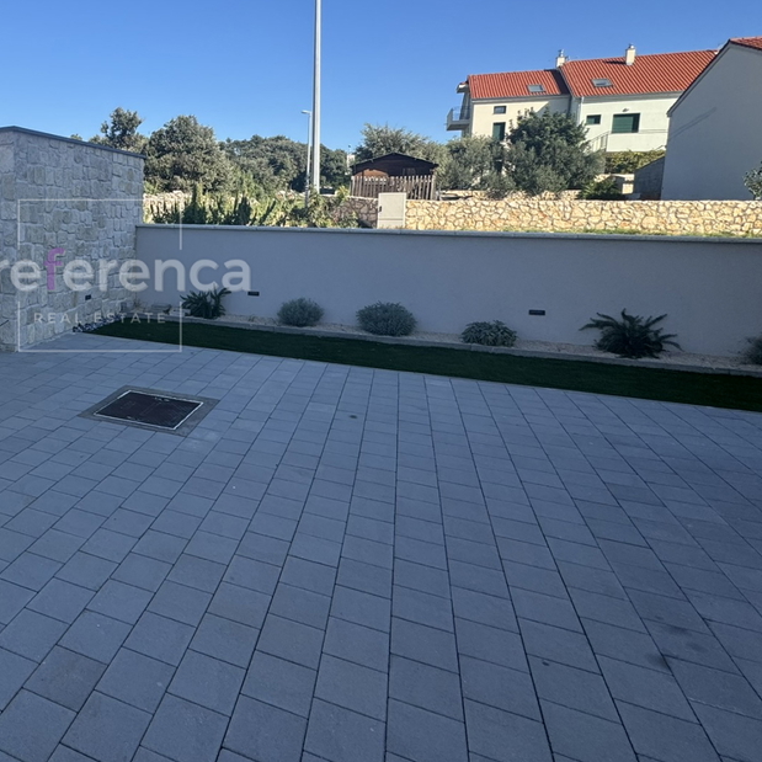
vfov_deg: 63.9
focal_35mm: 24
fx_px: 598
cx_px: 101
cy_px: 276
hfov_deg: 57.5
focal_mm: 2.22
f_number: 2.2
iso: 50
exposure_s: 1/1217
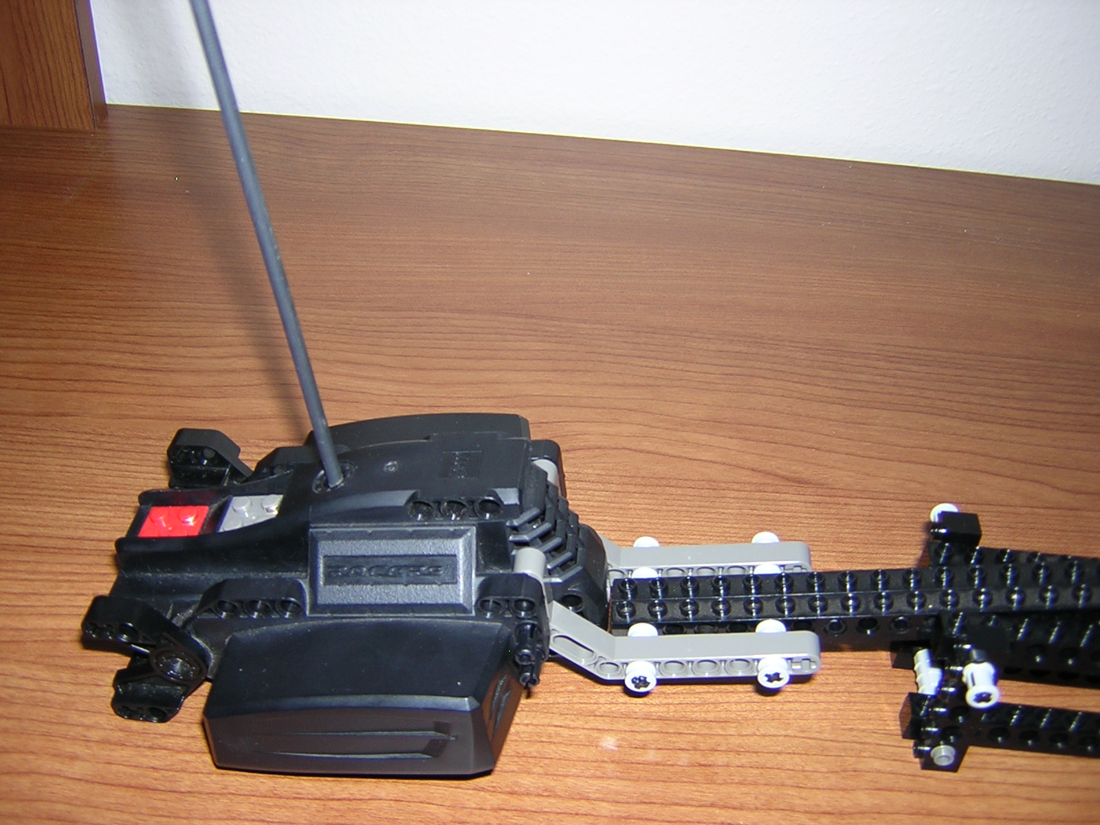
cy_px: 412
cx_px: 550
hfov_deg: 51.4
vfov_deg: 39.7
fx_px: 1144
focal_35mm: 36
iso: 100
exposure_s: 1/60.1
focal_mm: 4.7
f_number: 2.6
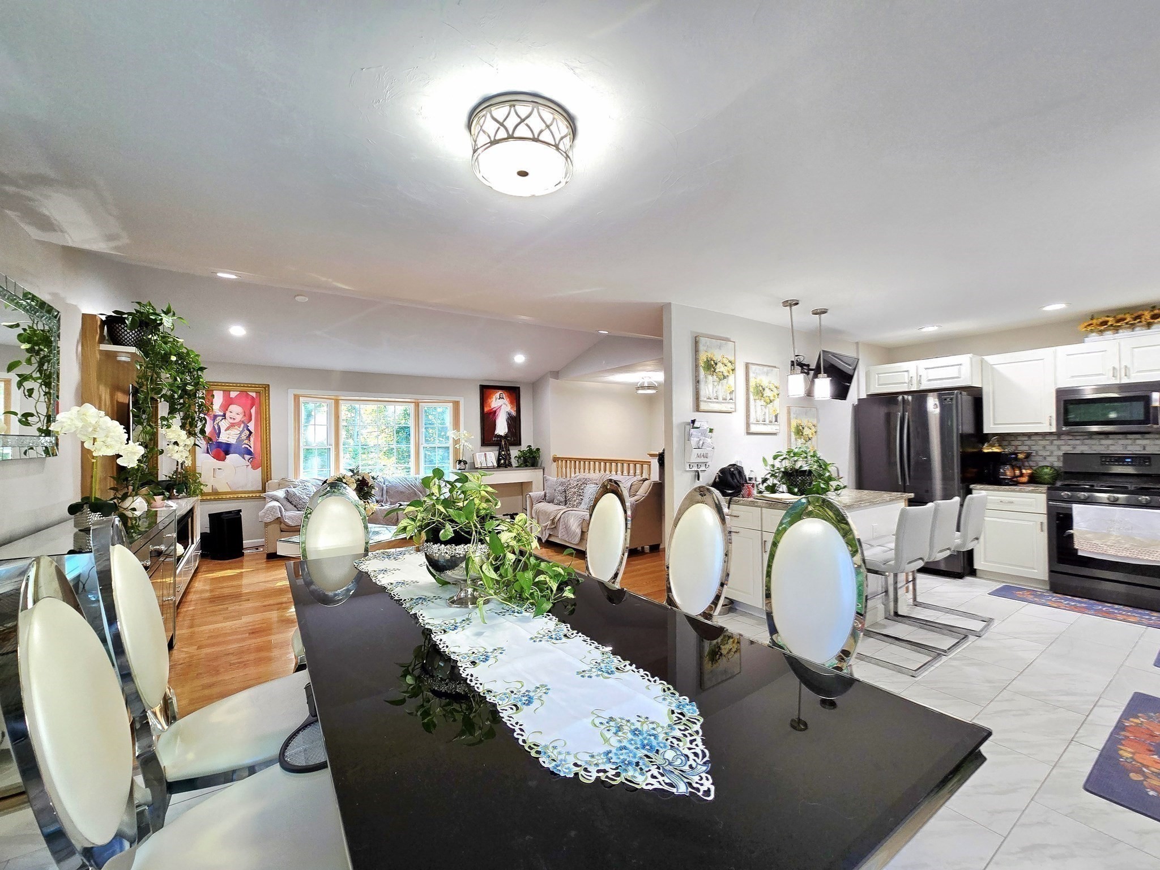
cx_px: 580
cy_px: 435
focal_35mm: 13
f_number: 2.2
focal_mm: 2.2
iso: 160
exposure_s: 1/60.2
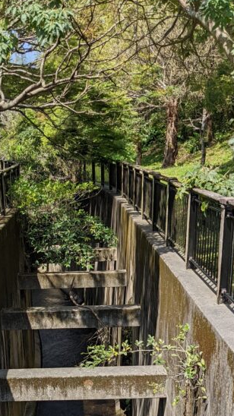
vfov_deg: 35.5
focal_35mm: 55
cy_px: 378
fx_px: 607
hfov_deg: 21.7
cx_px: 68
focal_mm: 4.38
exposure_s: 1/2597
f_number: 1.73
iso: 52
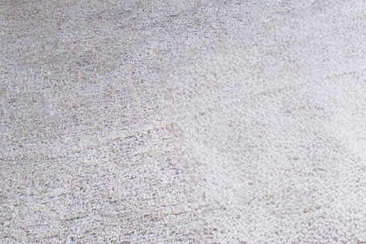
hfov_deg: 15.0
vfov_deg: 10.6
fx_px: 1037
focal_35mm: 102
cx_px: 796
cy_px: -422
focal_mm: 15
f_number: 8
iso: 500
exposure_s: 1/160
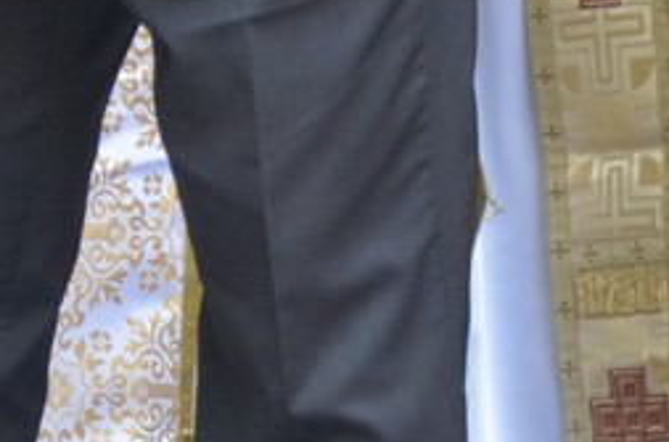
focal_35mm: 398
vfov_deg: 3.4
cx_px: -812
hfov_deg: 5.1
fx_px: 7369
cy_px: -625
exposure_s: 1/250
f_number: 4.2
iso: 640
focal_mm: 35
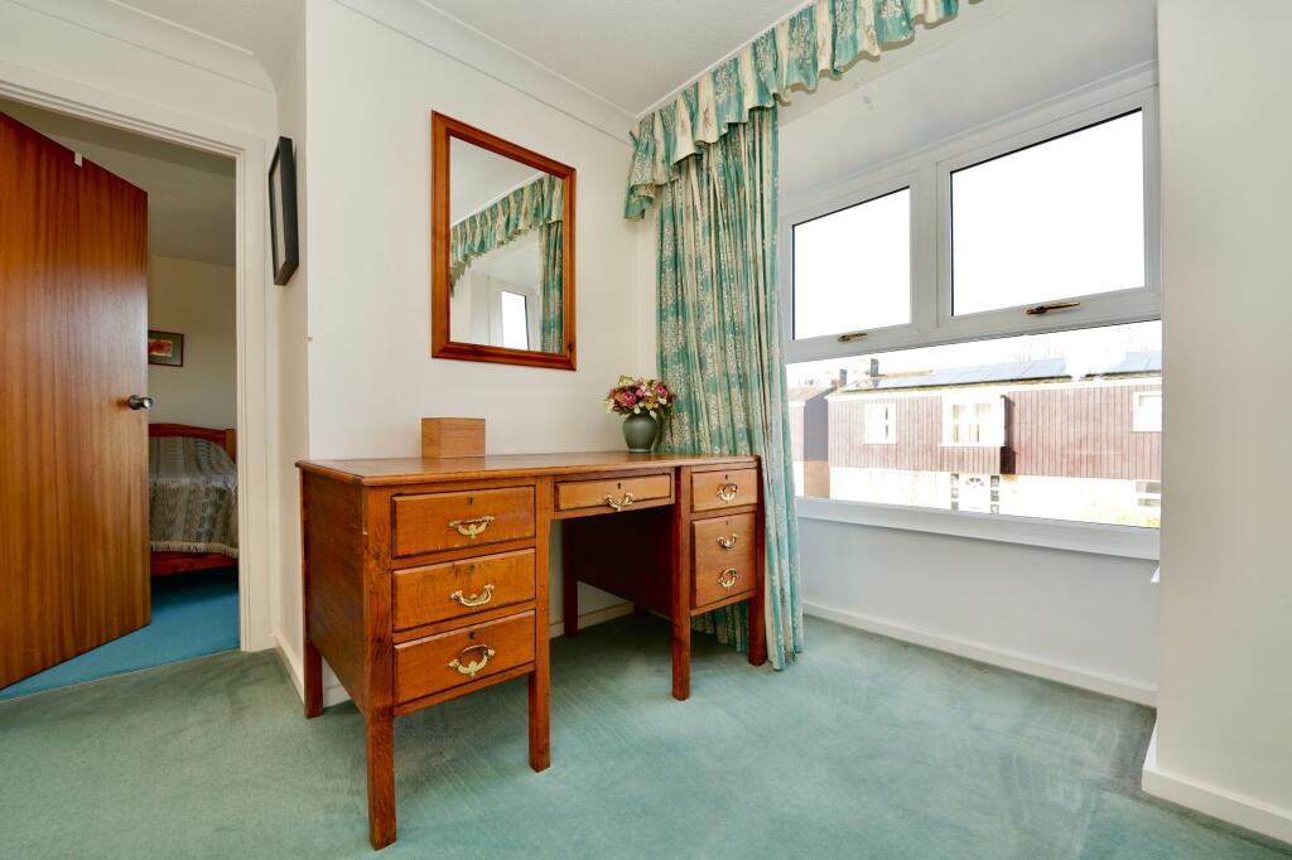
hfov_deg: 104.3
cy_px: 430
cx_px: 646
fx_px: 502
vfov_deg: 81.2
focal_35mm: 14
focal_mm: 14
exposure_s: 1/60
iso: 100
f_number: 4
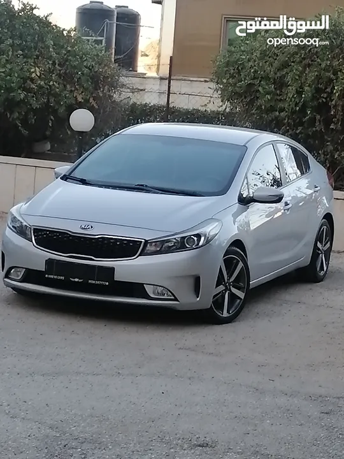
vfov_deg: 19.6
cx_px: 172
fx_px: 1325
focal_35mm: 100
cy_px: 230
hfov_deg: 14.8
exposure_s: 1/187
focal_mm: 5.3
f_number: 1.8
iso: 50
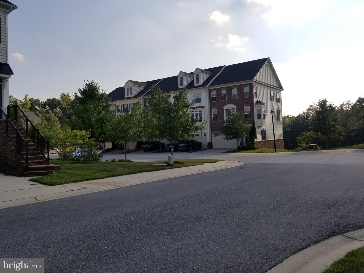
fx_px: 273
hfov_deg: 67.3
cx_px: 182
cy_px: 136
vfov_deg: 53.1
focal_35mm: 26
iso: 50
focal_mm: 4.25
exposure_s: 1/3824
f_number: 1.7
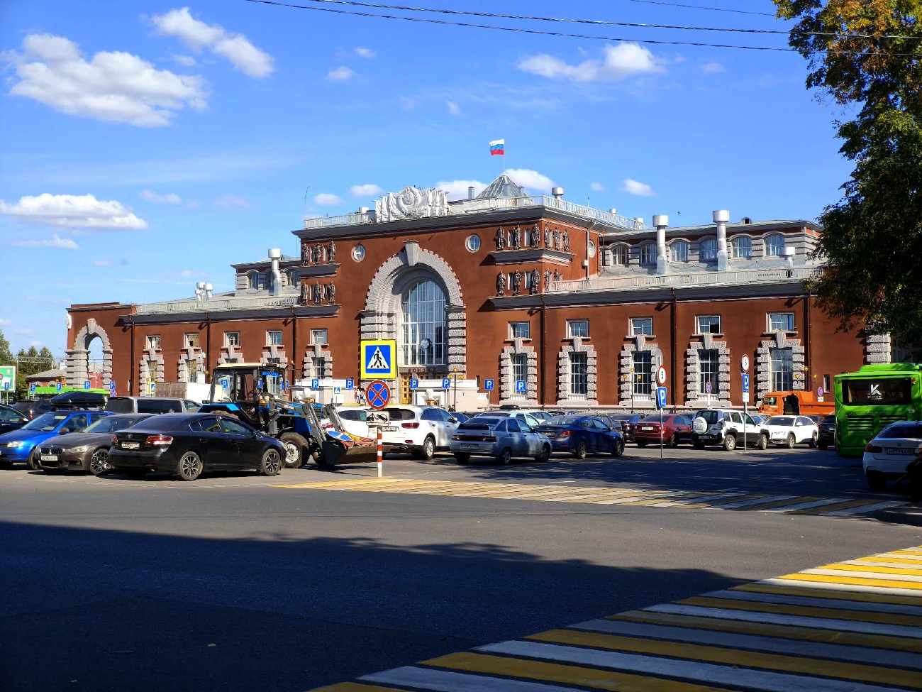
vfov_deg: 29.1
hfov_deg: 38.2
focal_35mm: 50
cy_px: 346
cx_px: 461
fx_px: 1332
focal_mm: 7.1
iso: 50
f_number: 1.9
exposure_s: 1/388
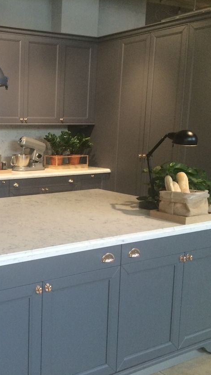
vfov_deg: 47.4
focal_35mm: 43
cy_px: 190
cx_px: -9
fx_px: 428
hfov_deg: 26.0
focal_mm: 4.15
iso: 64
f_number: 2.2
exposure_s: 1/30
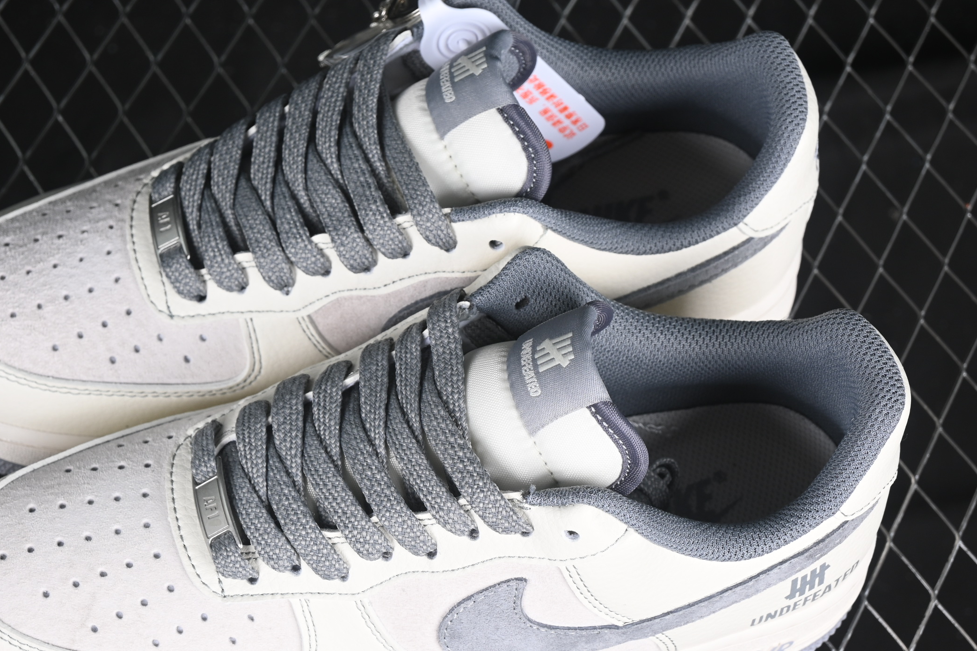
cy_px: 387
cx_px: 400
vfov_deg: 13.7
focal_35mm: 100
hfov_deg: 20.4
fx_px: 2714
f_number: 7.1
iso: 160
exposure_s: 1/80
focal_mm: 50
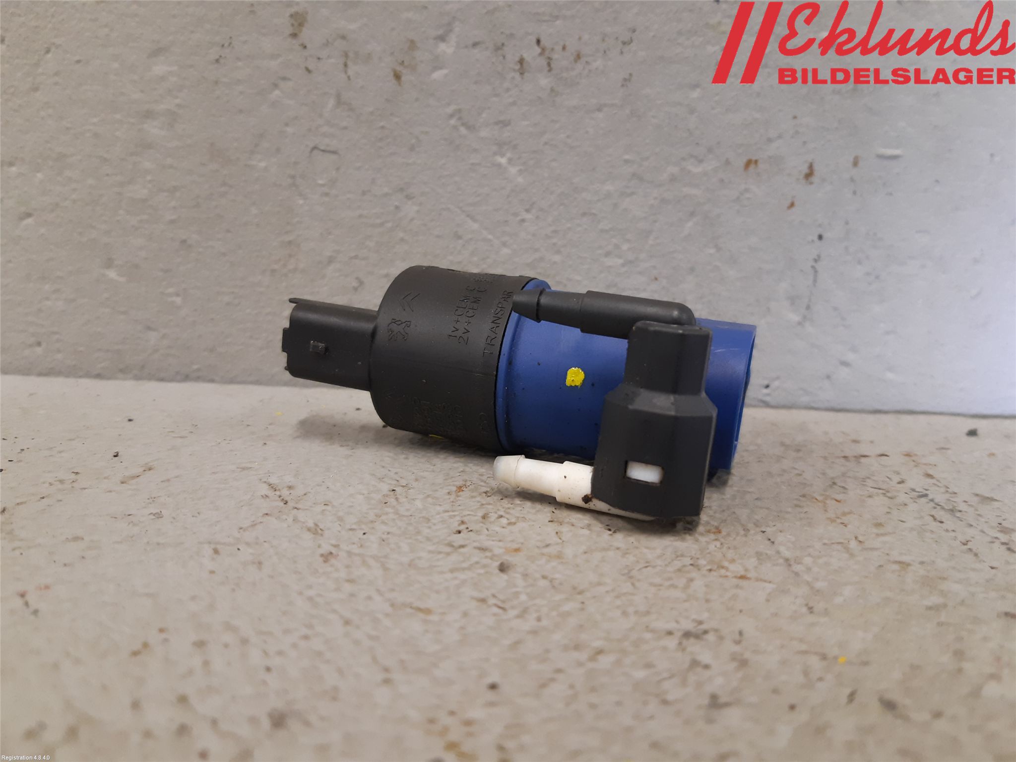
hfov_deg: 67.3
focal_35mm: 26
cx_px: 508
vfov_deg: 53.1
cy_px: 381
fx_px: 763
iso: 160
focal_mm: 3.93
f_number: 1.7
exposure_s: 1/50
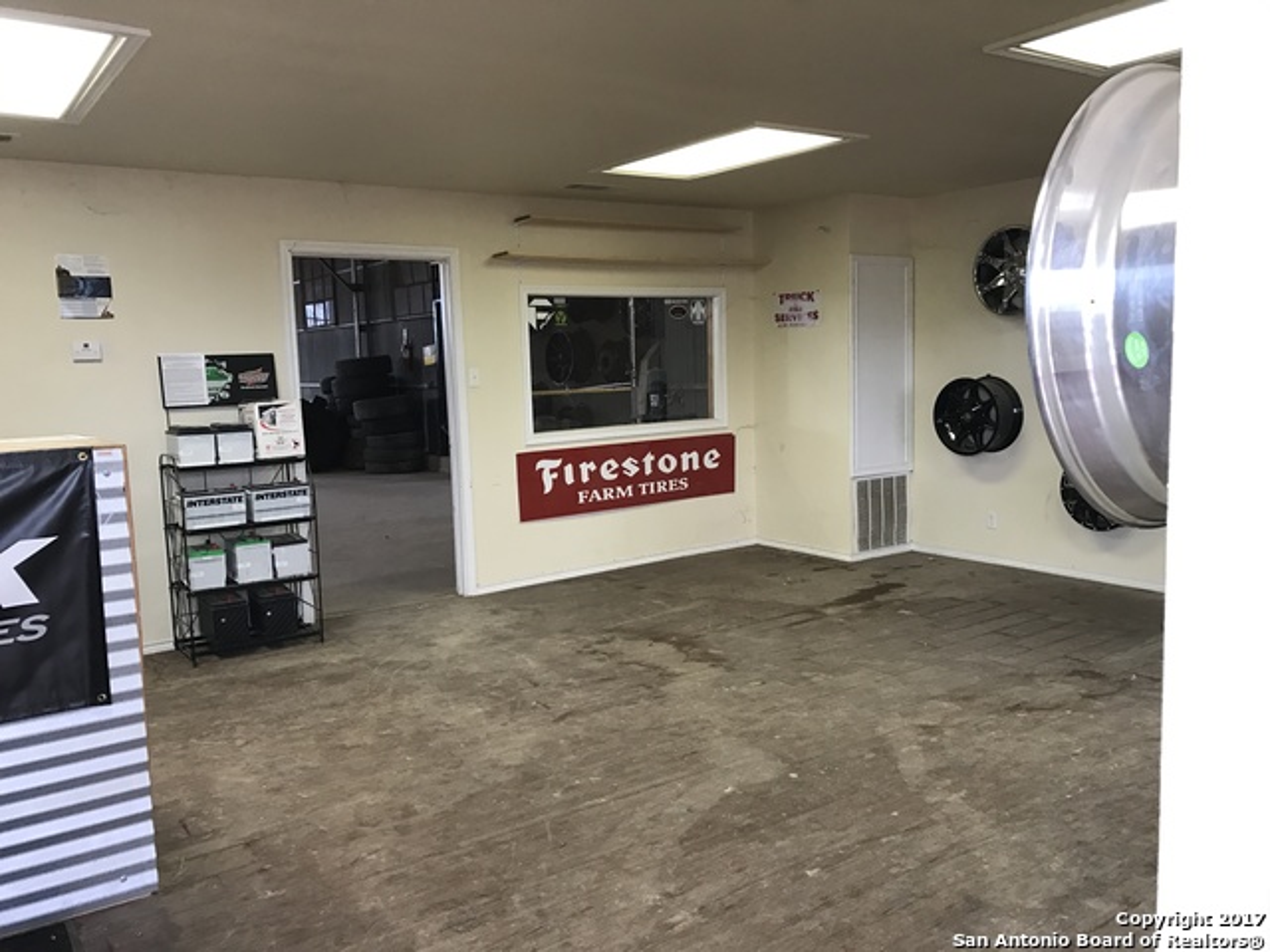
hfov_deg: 63.4
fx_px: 1027
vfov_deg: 49.7
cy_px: 476
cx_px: 635
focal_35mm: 28
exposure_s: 1/30
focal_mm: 3.99
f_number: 1.8
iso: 32
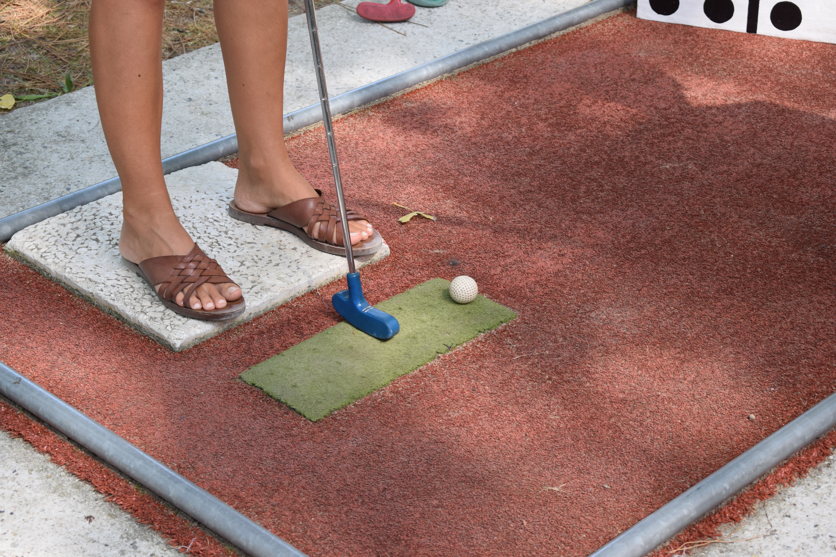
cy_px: 278
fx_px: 1916
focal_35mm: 82
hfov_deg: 24.6
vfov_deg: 16.6
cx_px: 418
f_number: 6.3
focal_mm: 55
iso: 400
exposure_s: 1/160
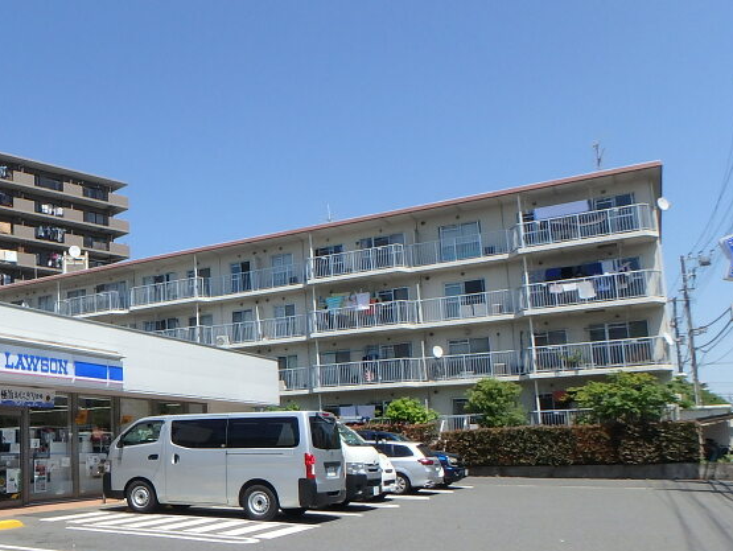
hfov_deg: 47.5
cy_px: 366
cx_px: 112
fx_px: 763
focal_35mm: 36
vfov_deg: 39.2
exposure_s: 1/500
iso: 125
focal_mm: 3.7
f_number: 6
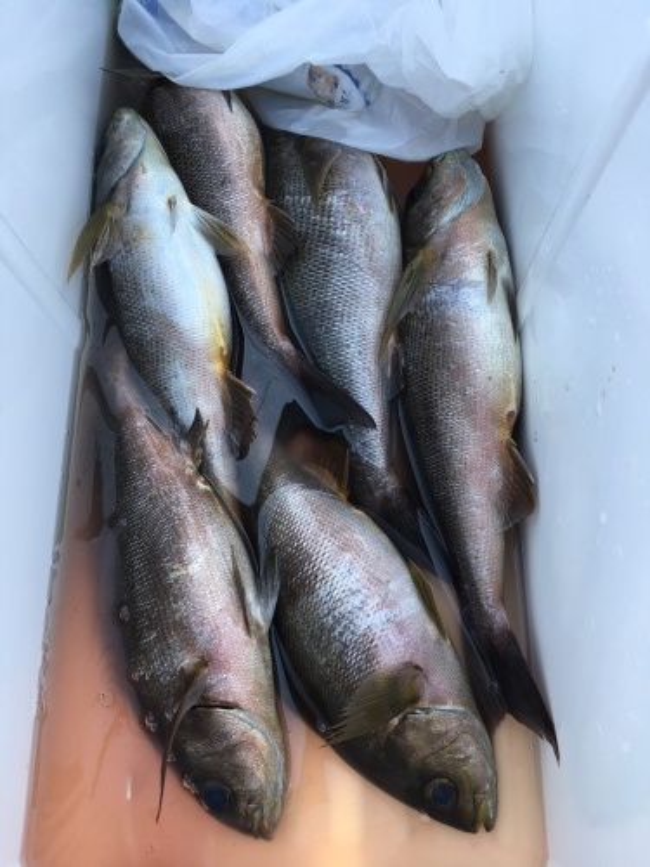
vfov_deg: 61.7
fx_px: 726
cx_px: 325
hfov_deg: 48.2
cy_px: 434
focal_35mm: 29
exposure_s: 1/340
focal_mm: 4.15
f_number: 2.2
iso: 25
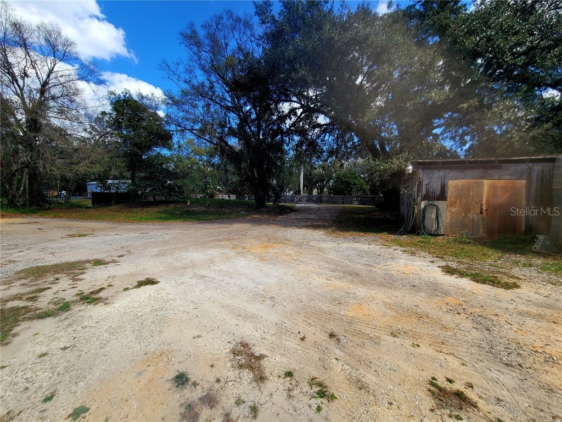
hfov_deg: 106.2
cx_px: 281
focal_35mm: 13
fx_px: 211
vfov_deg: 89.9
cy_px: 211
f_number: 2.2
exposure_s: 1/1250
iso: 50
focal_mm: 2.2
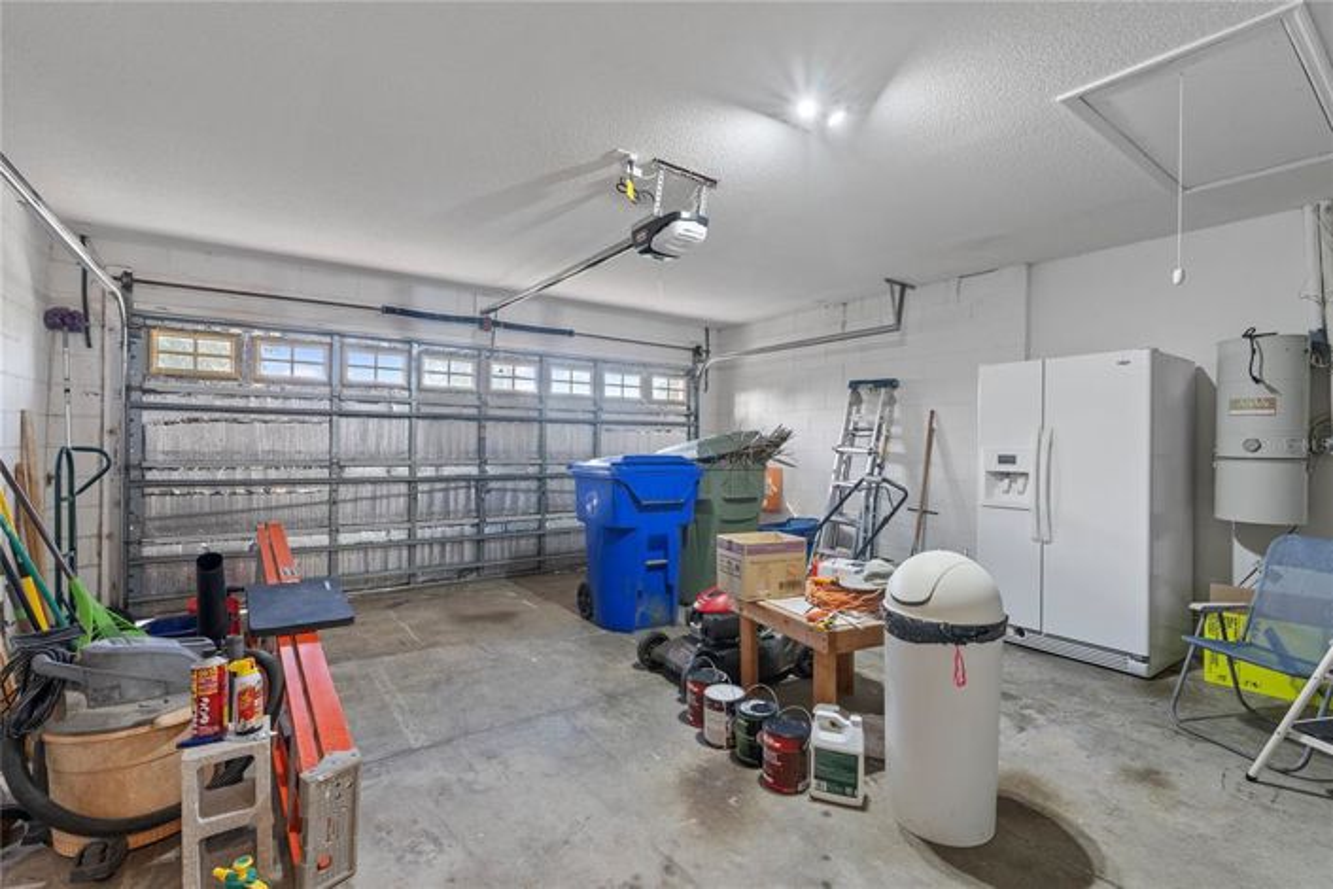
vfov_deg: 73.7
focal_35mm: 16
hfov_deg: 96.7
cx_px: 666
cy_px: 444
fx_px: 592
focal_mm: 16
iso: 640
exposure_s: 1
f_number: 8
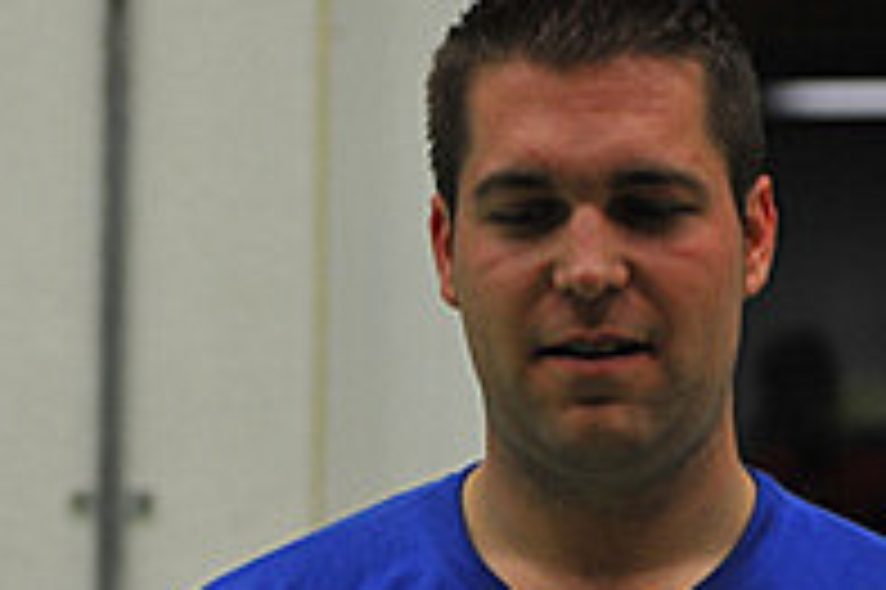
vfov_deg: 6.4
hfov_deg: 9.6
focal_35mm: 213
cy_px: 252
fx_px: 5238
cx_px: 40
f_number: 2.8
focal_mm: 70
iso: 560
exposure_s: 1/160
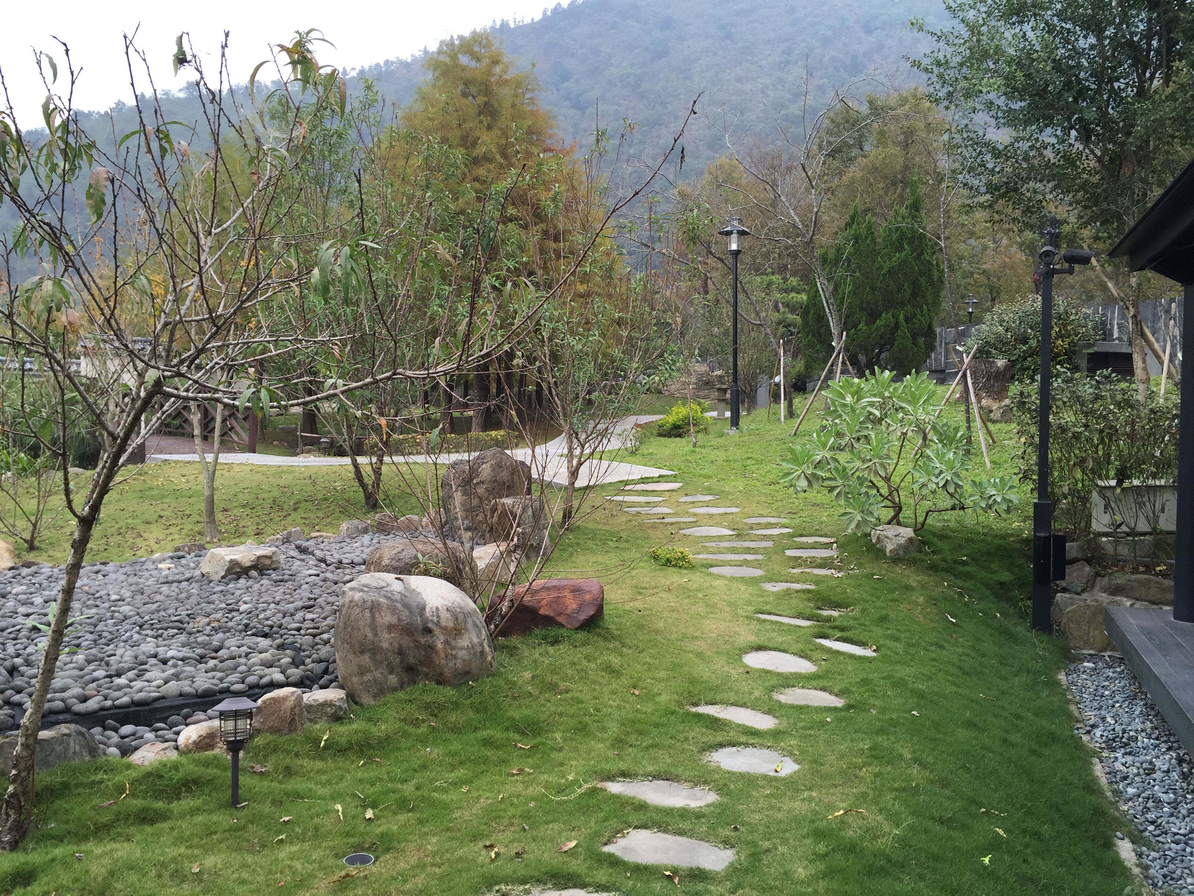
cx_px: 597
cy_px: 448
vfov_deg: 48.2
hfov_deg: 61.7
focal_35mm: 29
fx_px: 1000
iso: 32
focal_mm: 4.15
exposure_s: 1/395
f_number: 2.2
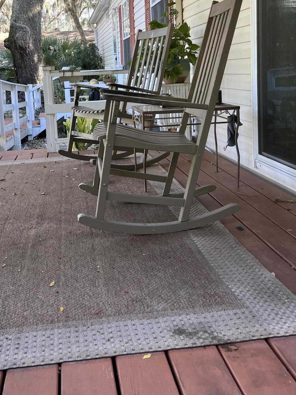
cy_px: 121
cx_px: 112
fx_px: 467
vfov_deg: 44.9
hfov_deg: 35.0
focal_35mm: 41
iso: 40
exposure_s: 1/121
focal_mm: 5.7
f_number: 1.5
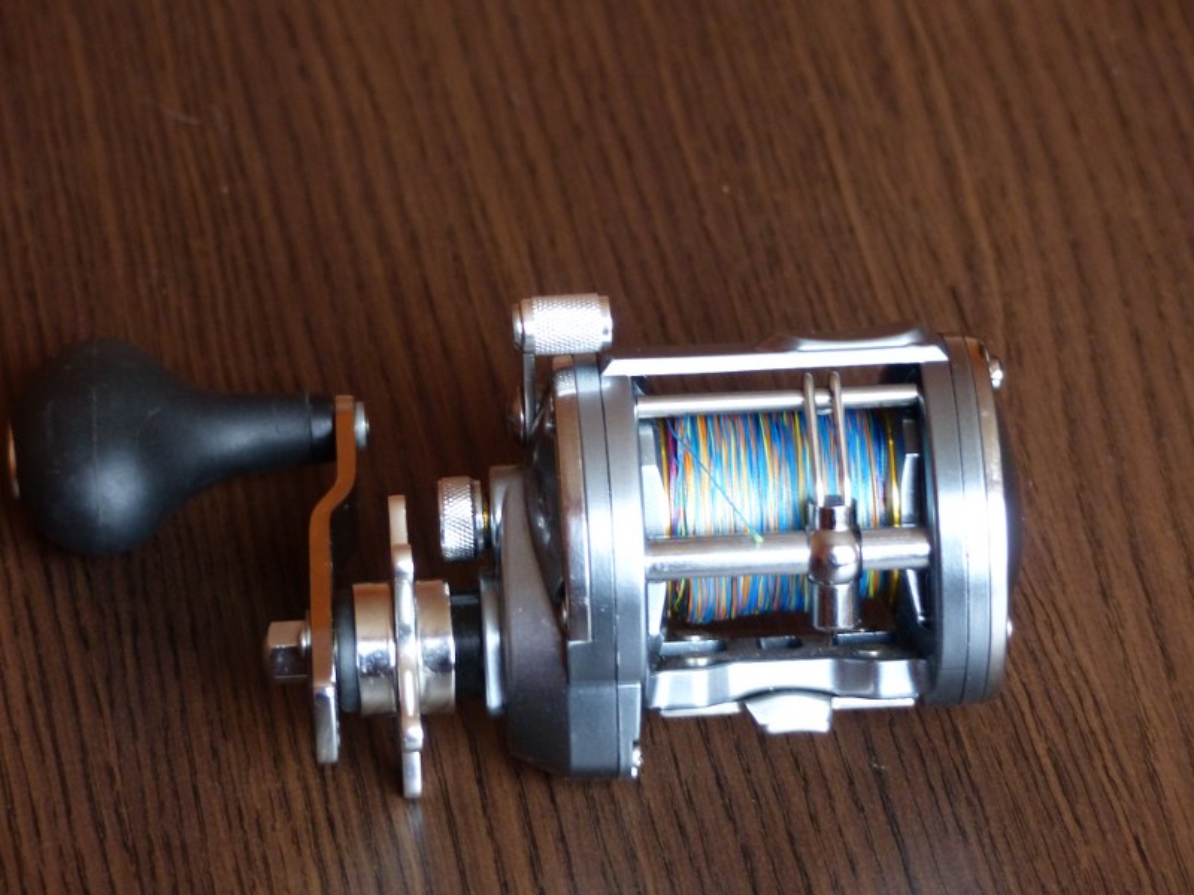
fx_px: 5243
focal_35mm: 152
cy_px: 448
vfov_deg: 9.8
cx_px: 597
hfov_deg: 13.0
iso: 400
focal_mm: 27.4
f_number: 2.8
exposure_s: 1/30
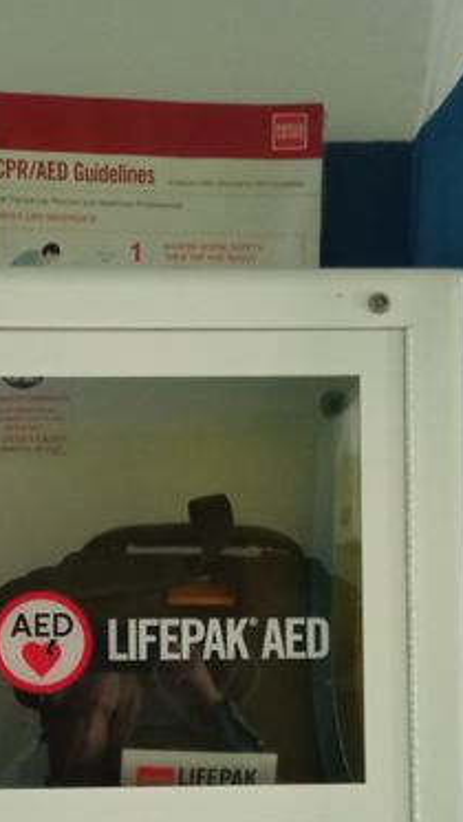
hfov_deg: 20.0
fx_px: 1309
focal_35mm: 60
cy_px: 610
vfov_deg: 34.2
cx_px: 146
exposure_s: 1/14.3
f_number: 2.2
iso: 1678
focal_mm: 3.79
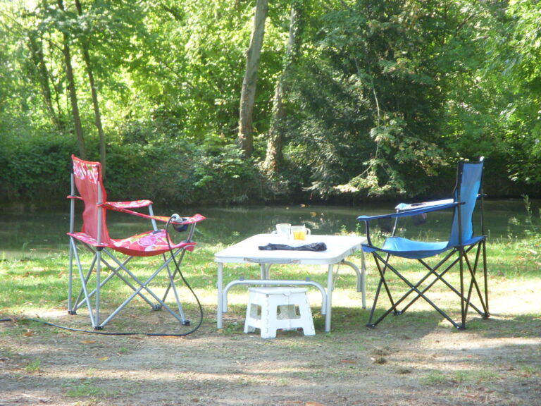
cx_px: 270
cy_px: 203
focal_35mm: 114
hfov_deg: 17.3
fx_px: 1782
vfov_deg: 13.0
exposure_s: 1/60
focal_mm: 18.9
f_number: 4.2
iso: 200
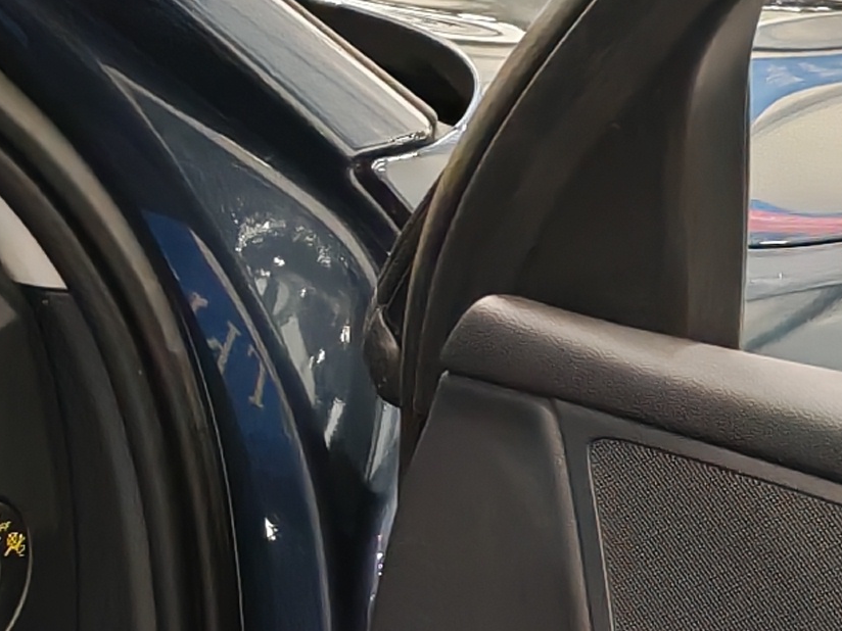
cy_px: 974
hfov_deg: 11.5
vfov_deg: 9.1
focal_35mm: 159
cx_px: -663
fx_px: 3868
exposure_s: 1/100
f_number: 1.9
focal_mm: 6.12
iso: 800
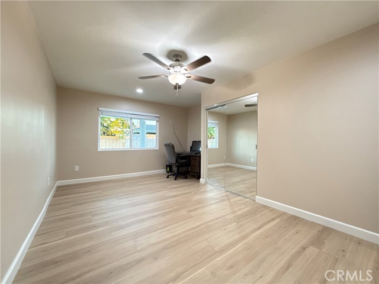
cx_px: 190
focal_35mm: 14
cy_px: 142
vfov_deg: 85.7
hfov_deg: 102.1
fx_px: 153
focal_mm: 2.22
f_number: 2.2
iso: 500
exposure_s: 1/60
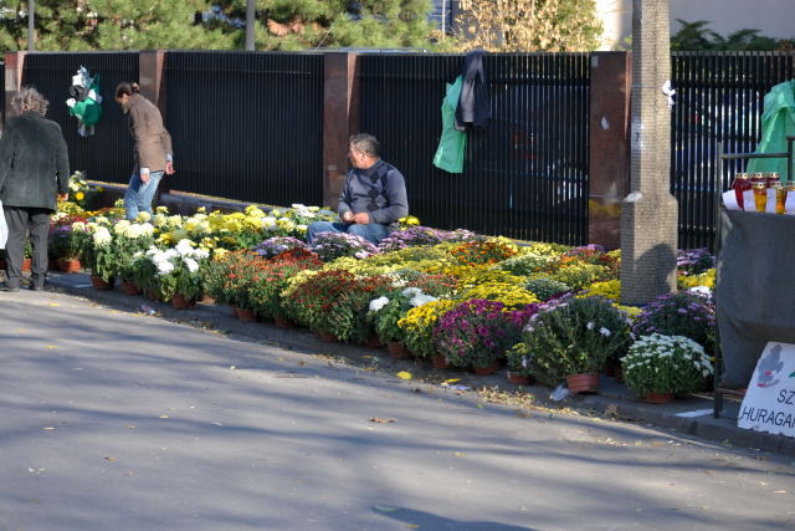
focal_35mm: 93
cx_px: 398
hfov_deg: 21.9
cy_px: 266
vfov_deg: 14.7
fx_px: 2054
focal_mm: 62
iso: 400
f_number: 4.5
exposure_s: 1/800
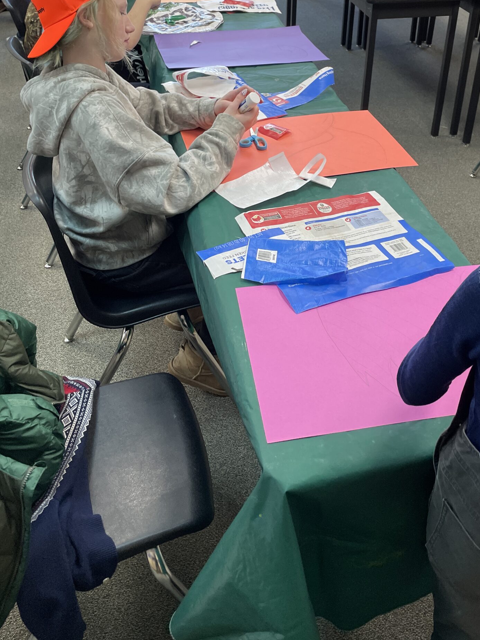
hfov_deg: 39.5
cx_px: 293
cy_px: 219
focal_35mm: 36
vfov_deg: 50.5
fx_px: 666
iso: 125
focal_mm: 4.2
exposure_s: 1/120
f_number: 1.6
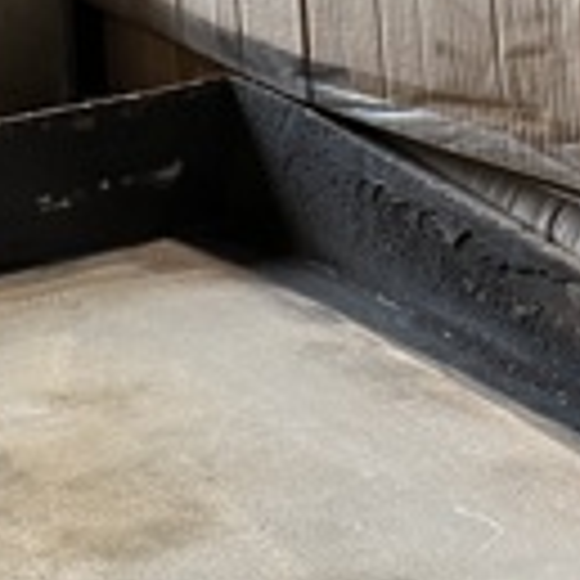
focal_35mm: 109
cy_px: 967
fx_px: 2066
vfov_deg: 14.5
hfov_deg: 15.9
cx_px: 153
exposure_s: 1/60
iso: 200
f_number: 1.5
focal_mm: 5.7
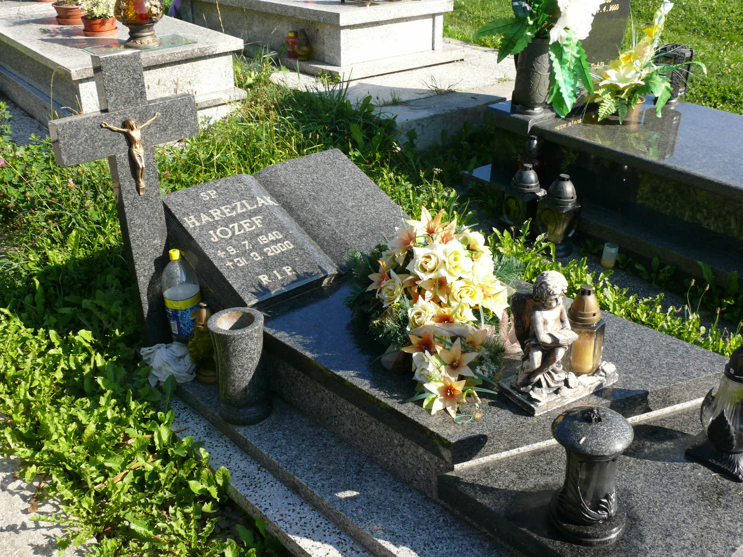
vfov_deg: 40.7
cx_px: 372
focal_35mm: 35
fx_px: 751
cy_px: 278
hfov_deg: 52.6
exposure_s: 1/200
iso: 100
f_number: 5.6
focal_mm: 7.4
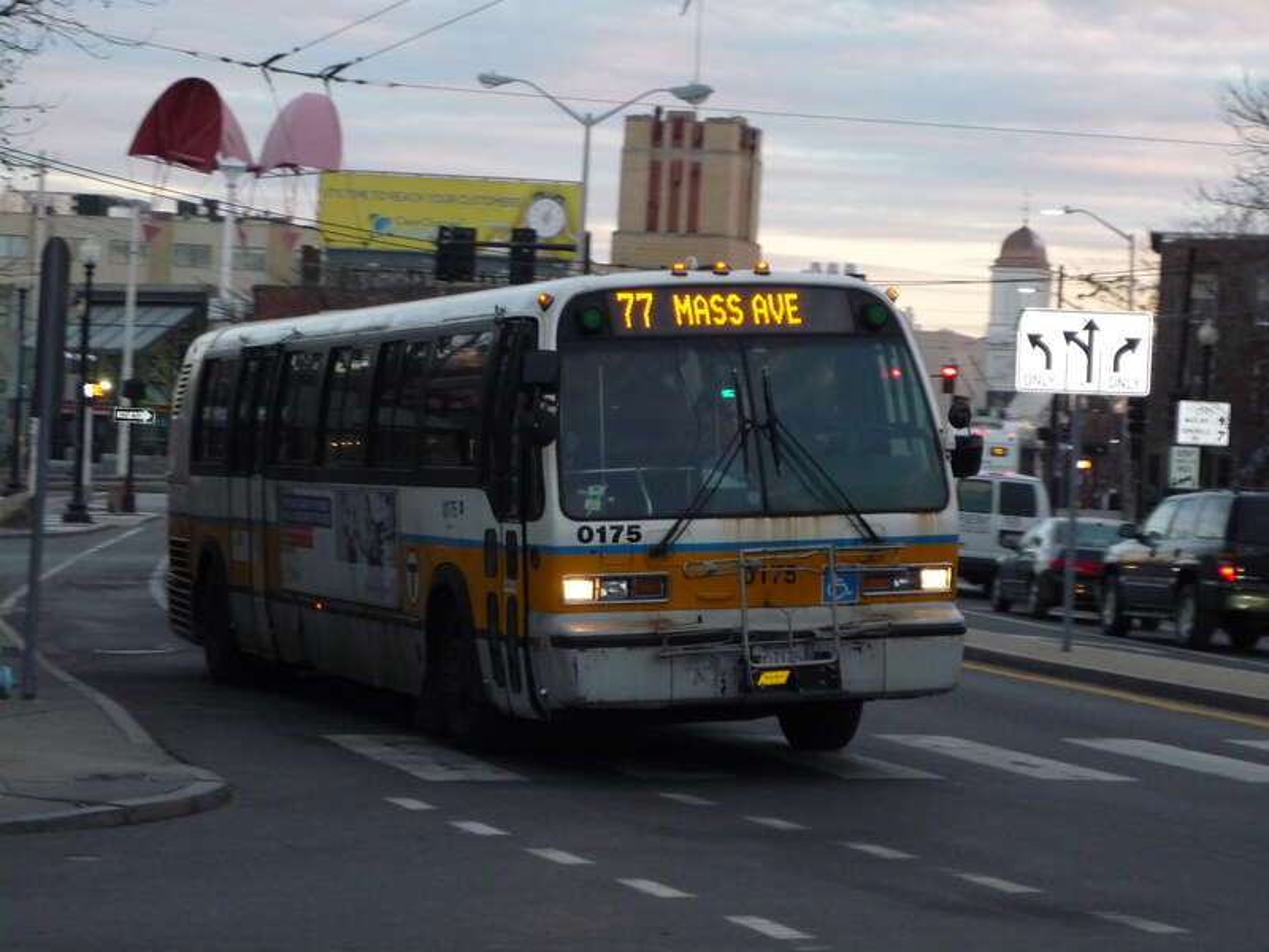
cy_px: 476
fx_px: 3666
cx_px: 634
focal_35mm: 100
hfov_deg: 19.6
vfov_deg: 14.8
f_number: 5.1
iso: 320
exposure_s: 1/60
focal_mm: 16.5
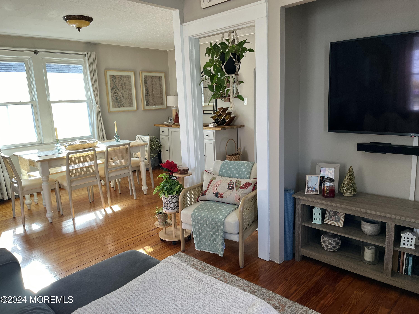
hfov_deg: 67.3
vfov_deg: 53.1
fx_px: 315
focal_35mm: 26
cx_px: 210
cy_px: 157
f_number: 1.6
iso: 100
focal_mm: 5.1
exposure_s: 1/121
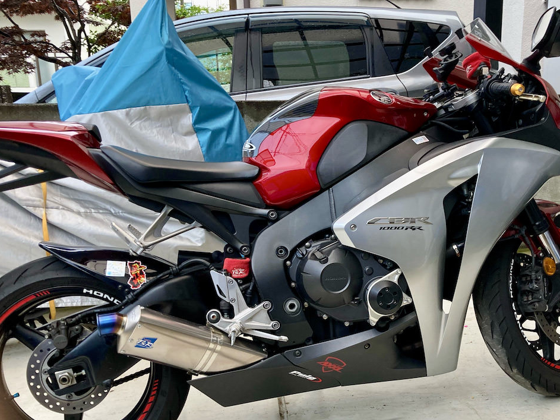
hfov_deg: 48.9
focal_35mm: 38
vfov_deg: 37.5
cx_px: 311
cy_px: 258
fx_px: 615
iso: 100
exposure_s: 1/60
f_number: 1.8
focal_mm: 3.99
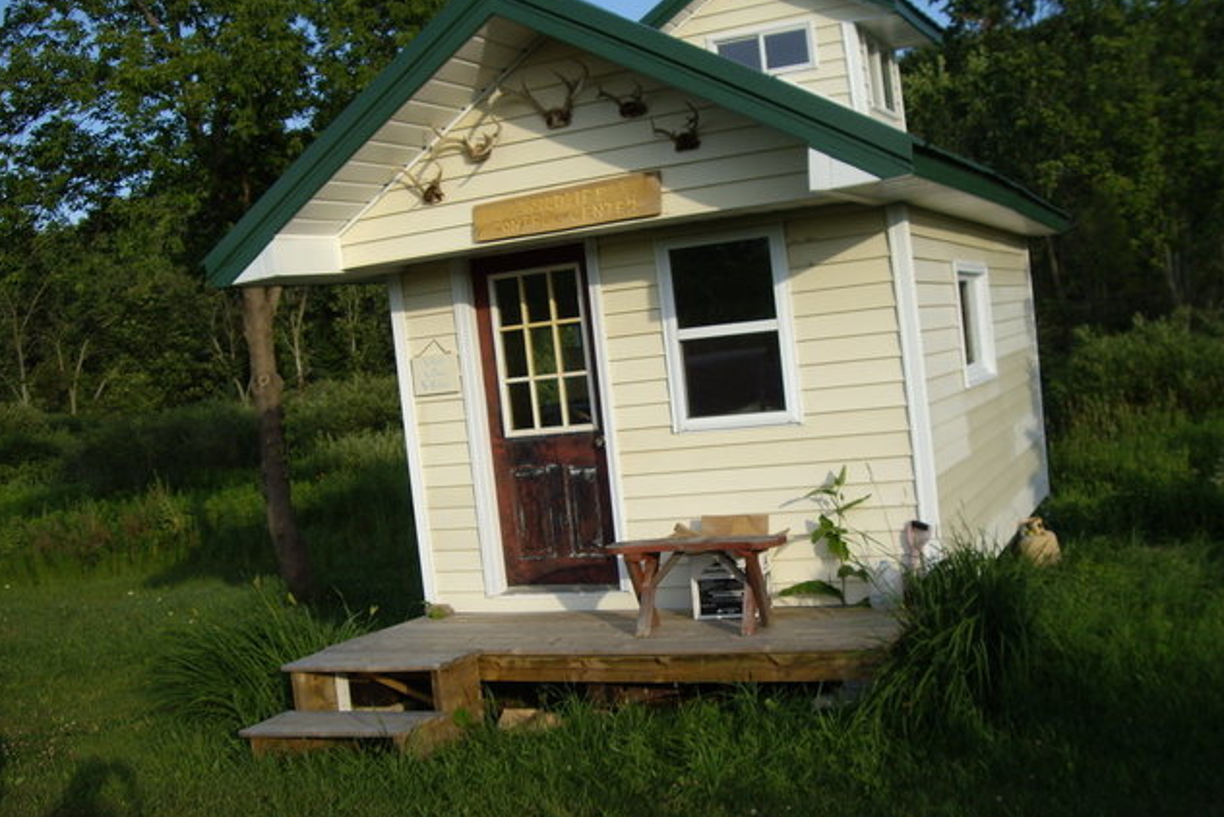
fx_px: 1361
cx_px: 608
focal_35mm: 40
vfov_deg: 33.4
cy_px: 438
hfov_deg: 48.4
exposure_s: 1/250
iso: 50
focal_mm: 6.2
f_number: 4.3
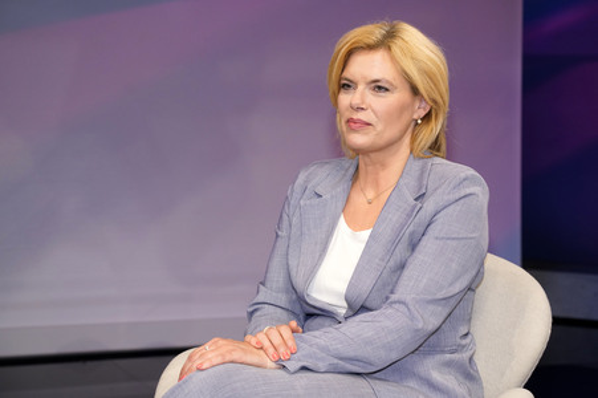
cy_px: 199
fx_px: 1079
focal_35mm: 65
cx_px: 299
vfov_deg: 20.9
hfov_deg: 31.0
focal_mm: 65
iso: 2000
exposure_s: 1/160
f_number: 5
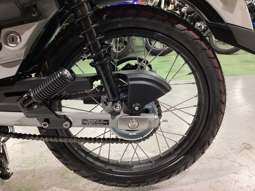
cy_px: 96
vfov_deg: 45.4
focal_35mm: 31
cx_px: 128
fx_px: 228
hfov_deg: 58.4
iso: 160
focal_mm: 3.3
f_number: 2.4
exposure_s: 1/50
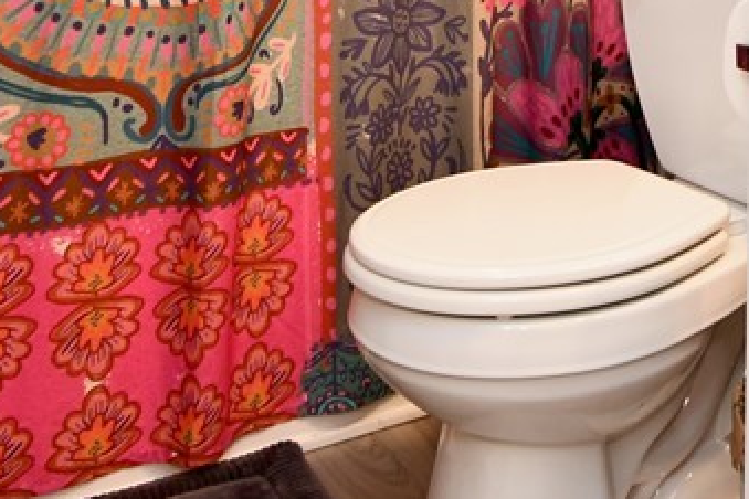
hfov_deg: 36.6
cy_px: -234
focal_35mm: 48
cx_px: 762
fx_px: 999
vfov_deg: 23.1
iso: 1000
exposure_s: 1/60
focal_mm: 10
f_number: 4
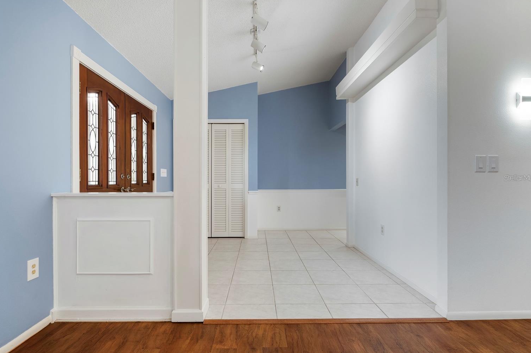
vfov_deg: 67.3
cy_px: 178
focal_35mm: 18
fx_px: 265
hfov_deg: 90.0
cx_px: 256
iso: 500
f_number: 8
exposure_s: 1/10
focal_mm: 17
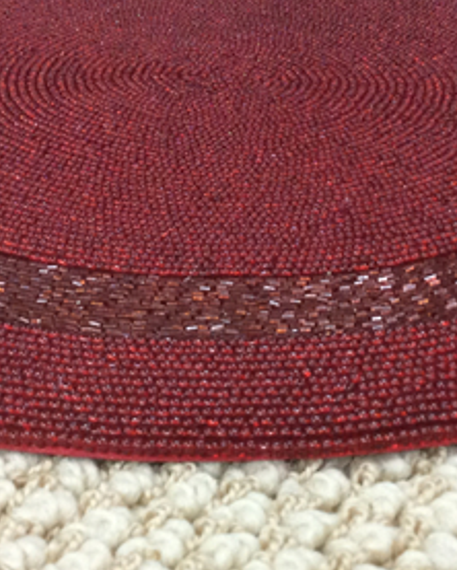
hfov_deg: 21.3
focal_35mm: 72
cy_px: 276
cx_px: 224
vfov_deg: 26.4
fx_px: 1216
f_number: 2.4
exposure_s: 1/25
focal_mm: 3.3
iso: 200
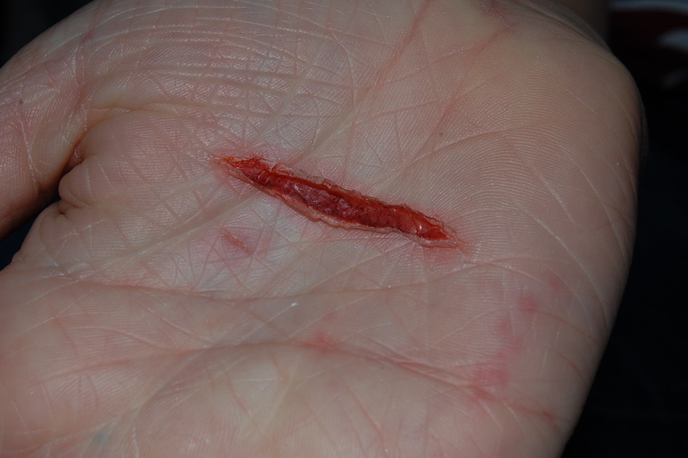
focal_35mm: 78
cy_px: 229
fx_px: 1489
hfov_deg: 26.0
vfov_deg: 17.5
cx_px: 344
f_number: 14
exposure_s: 1/60
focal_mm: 52
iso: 200
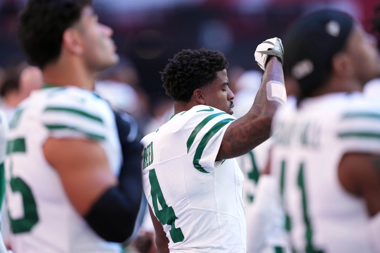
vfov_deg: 3.4
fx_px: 4221
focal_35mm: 400
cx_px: 190
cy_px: 126
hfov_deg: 5.2
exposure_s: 1/2000
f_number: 3.2
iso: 2000
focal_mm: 400
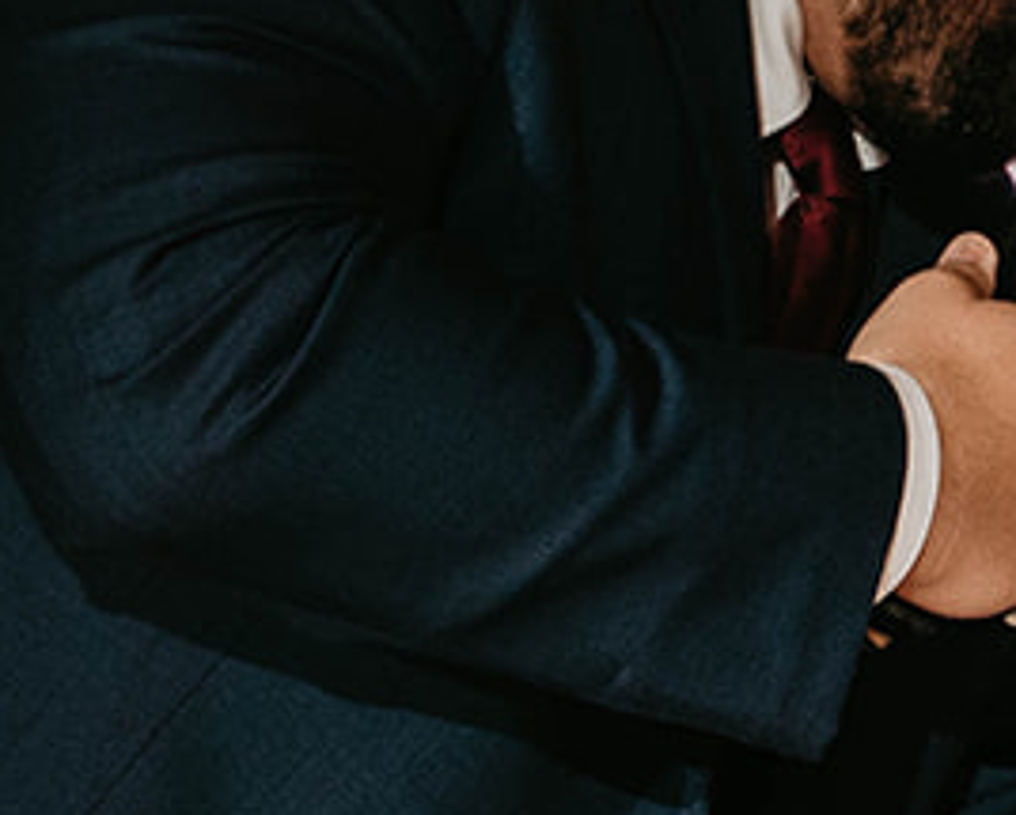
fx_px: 12643
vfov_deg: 3.7
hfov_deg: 4.5
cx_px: 2718
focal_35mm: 420
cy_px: 1037
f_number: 4
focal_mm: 75
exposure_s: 1/80
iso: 800
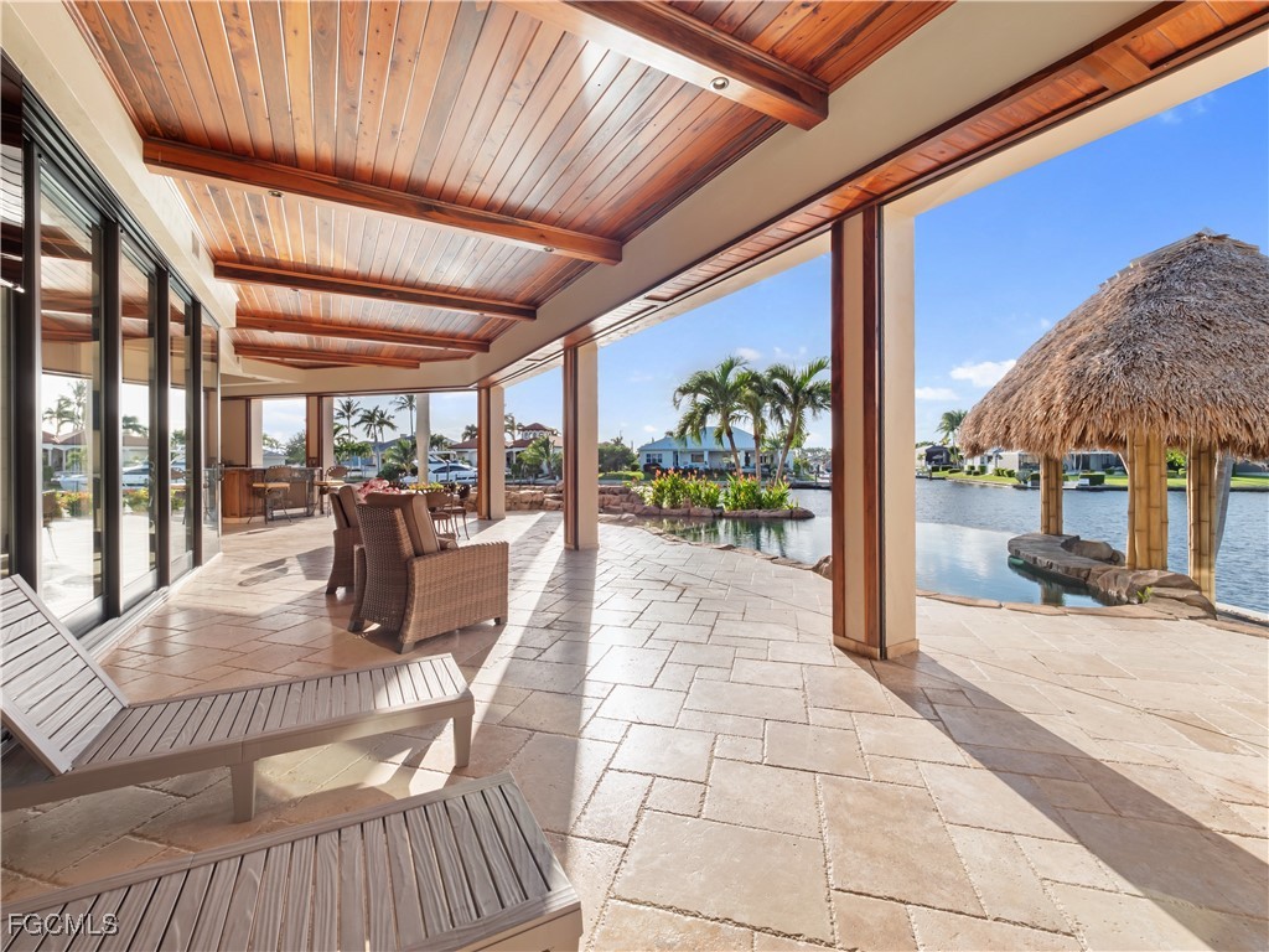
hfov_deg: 102.1
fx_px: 513
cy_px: 476
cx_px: 634
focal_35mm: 14
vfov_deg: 85.7
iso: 200
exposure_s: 1/100
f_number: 7.1
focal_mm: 7
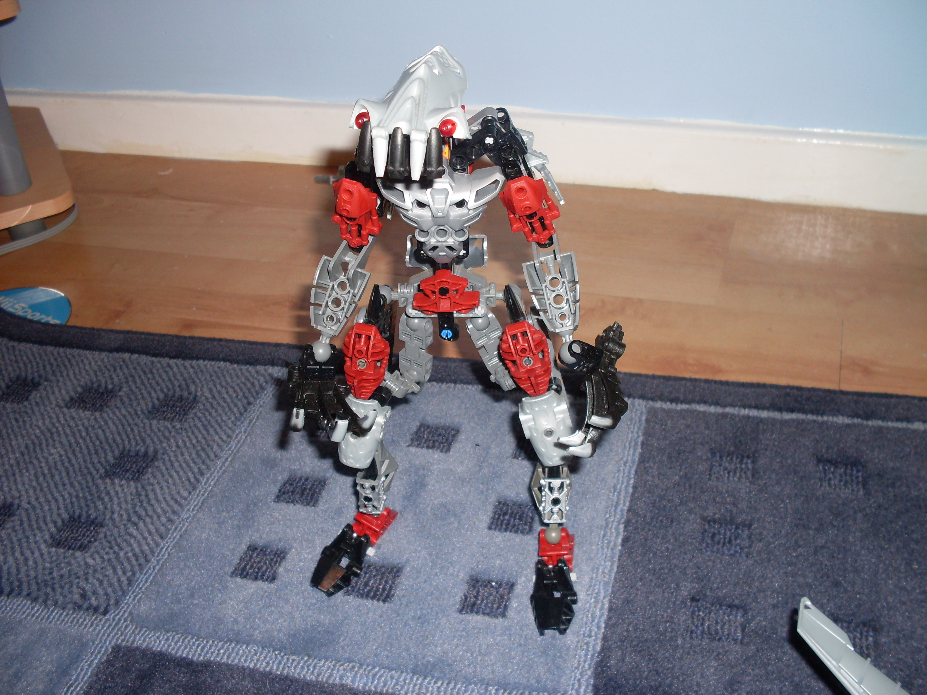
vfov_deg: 37.7
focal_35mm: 38
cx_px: 464
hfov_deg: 49.0
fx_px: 1018
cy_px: 348
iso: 100
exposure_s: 1/45
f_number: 2.8
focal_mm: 6.3
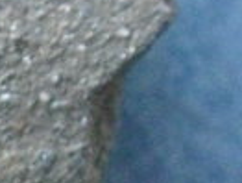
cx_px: -94
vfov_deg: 8.5
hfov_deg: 10.9
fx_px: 1227
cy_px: 141
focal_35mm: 175
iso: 800
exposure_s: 1/60
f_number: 3.4
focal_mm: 9
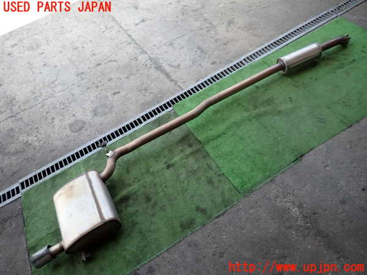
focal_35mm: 25
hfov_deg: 69.4
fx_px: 265
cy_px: 138
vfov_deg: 54.9
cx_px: 184
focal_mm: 4.5
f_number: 2
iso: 100
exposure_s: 1/200
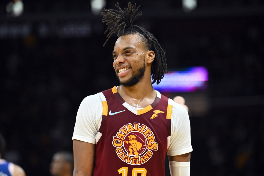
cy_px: 88
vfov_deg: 6.9
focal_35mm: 200
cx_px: 132
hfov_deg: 10.3
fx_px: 1466
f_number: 4
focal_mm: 200
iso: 6400
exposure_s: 1/1600
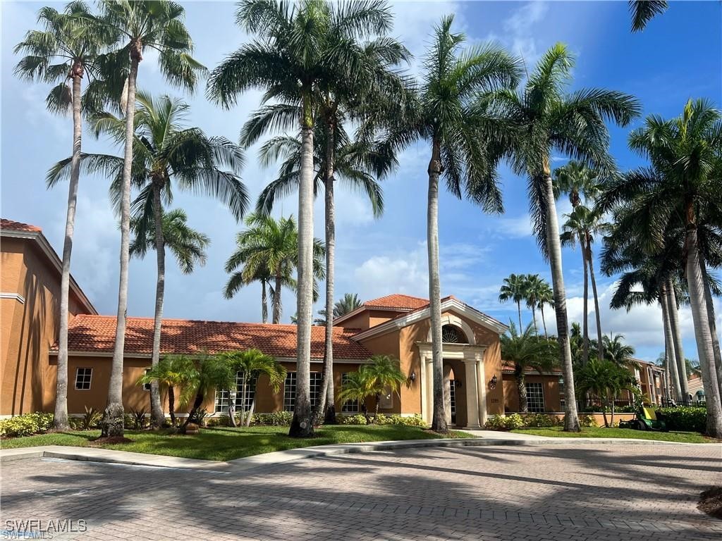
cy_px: 270
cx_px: 361
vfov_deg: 53.1
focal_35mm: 26
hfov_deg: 67.3
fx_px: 542
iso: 50
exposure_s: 1/5587
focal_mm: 5.7
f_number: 1.5
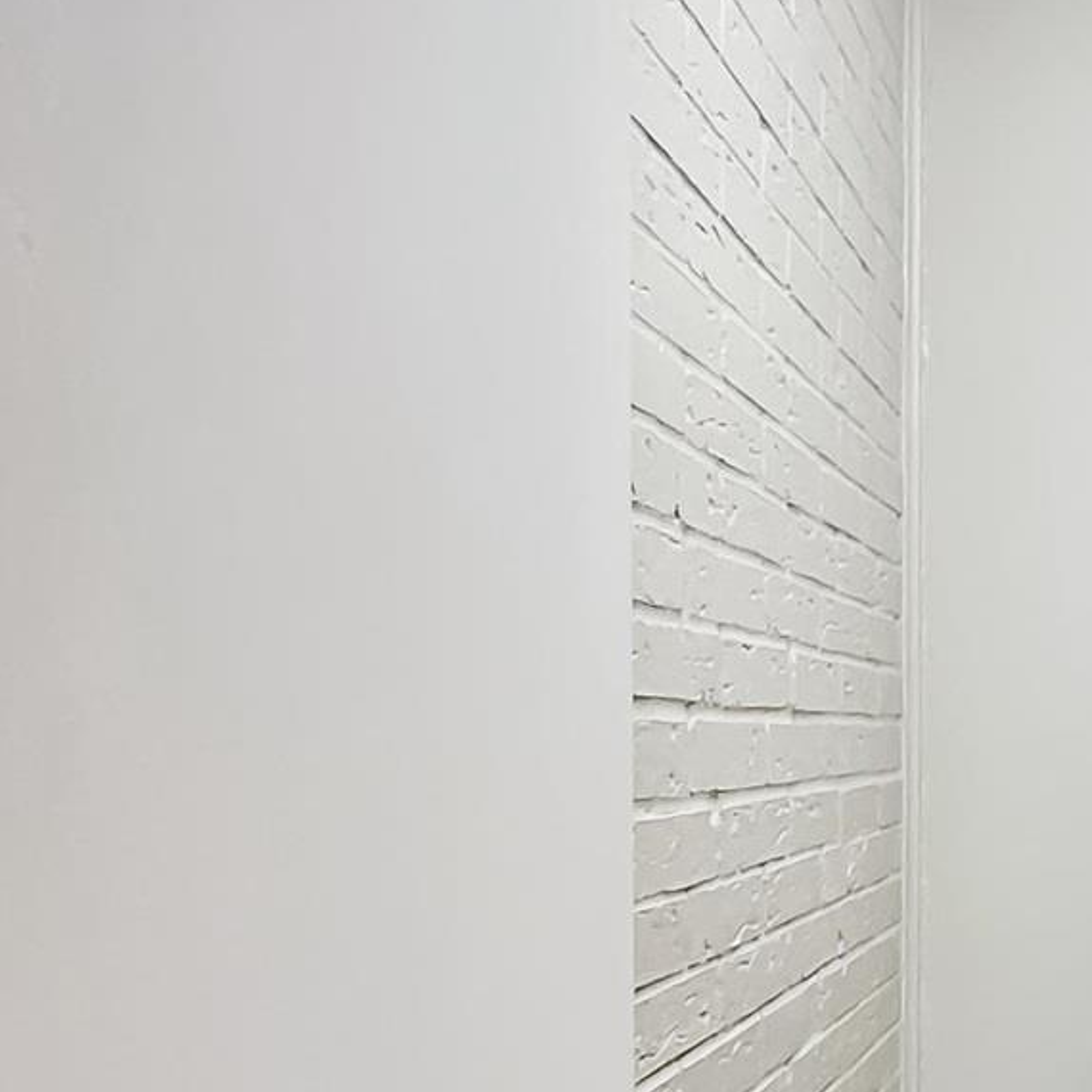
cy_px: 939
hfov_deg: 26.1
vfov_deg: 32.7
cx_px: 1592
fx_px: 1785
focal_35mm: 50
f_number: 2.2
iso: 320
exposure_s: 1/60
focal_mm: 2.22
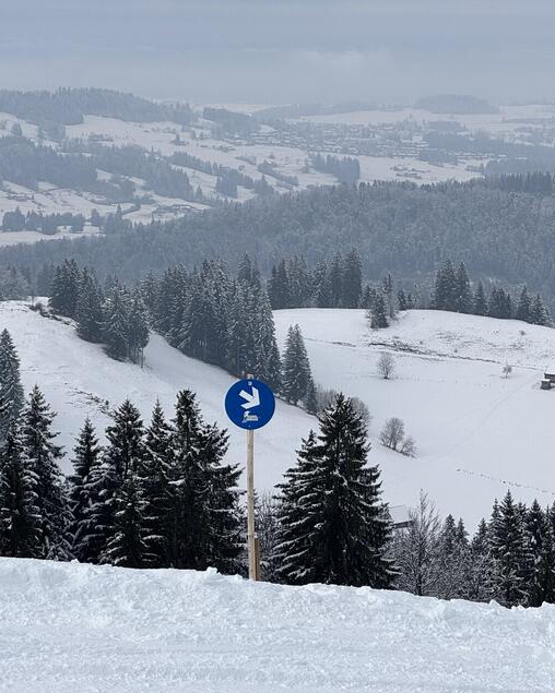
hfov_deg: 12.6
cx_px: 424
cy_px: 316
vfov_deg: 15.8
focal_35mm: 122
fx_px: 2505
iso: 25
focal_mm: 9
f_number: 2.8
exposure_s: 1/1672
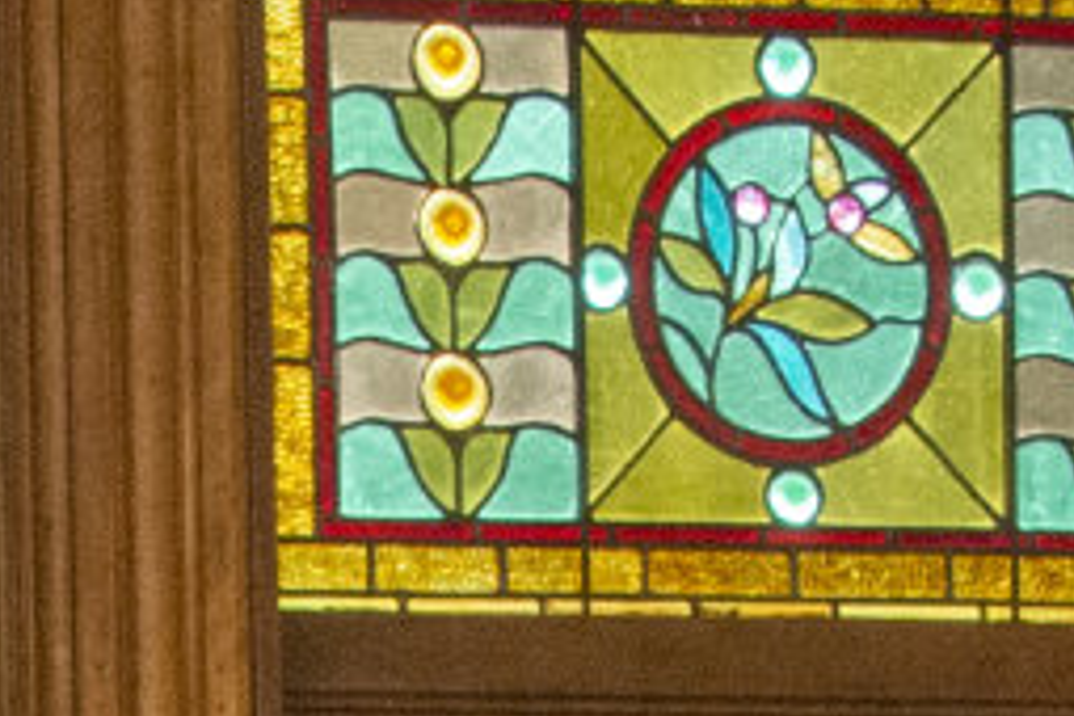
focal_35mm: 339
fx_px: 10113
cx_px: -244
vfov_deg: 3.9
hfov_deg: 6.0
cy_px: 2451
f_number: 18
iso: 3200
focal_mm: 48
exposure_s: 1/125
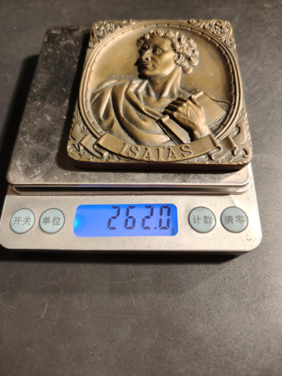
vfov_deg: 73.9
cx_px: 141
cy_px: 188
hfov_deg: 58.9
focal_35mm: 23
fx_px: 250
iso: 160
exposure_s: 1/100
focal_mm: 6.06
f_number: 1.6
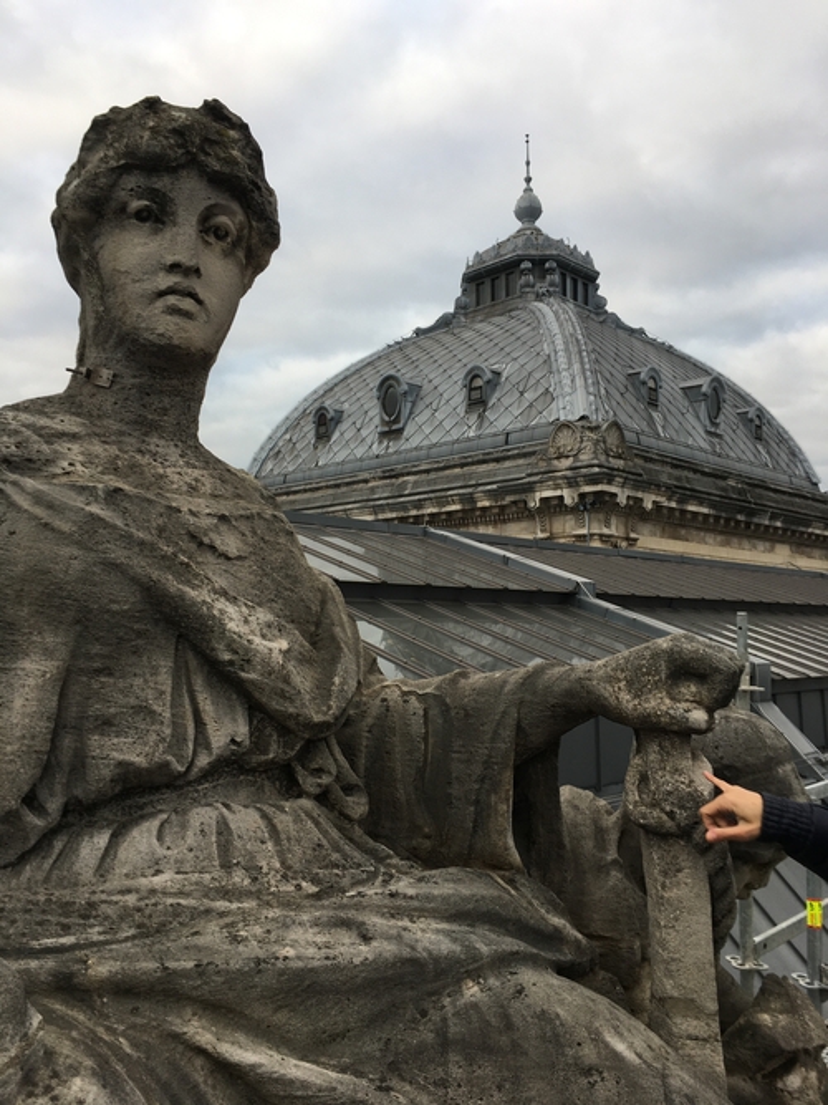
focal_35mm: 29
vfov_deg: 61.7
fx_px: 925
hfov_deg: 48.2
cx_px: 414
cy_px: 552
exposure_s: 1/100
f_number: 2.2
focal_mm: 4.15
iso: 25
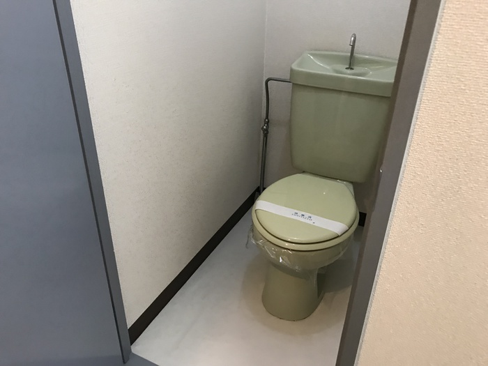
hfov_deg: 63.4
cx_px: 244
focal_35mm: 28
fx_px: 395
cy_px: 183
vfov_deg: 49.7
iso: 50
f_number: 1.8
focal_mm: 3.99
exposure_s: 1/15
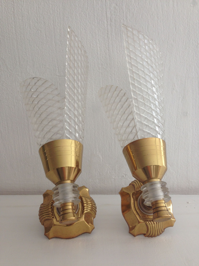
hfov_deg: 42.9
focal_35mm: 33
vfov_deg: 55.4
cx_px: 100
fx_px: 253
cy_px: 133
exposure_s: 1/40
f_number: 2.4
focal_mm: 4.12
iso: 50
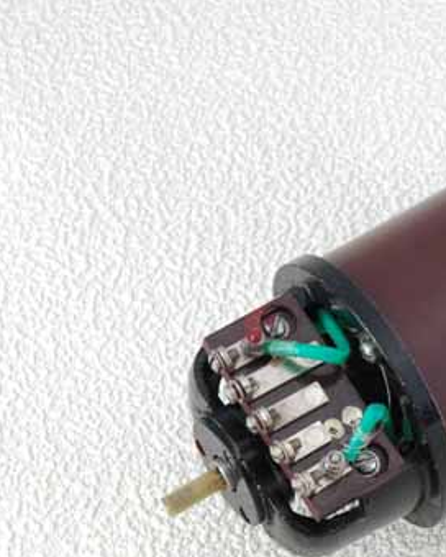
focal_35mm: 174
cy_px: 301
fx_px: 2871
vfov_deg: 11.1
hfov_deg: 8.8
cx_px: 421
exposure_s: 1/20
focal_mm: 70
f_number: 18
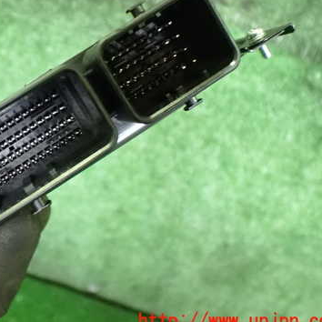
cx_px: 71
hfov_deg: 36.4
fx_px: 474
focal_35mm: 45
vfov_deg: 37.4
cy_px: 128
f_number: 2.3
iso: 1600
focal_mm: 5.4
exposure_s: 1/30
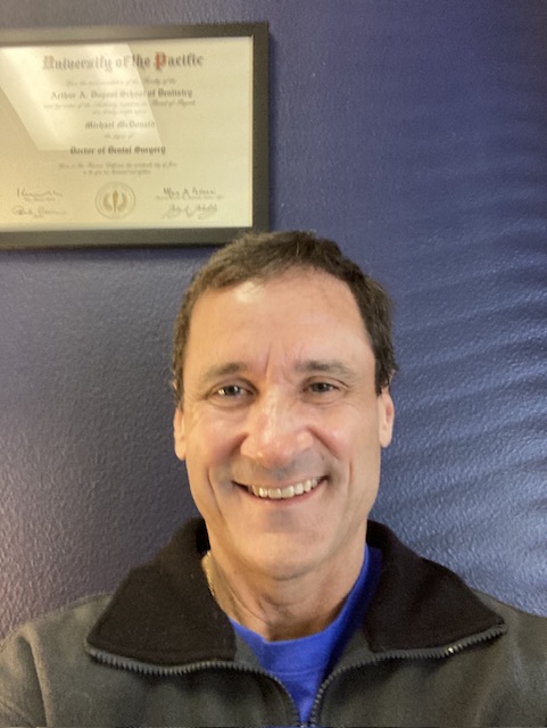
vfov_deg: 56.8
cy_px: 364
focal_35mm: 32
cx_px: 274
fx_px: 673
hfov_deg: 44.2
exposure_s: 1/30
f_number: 2.2
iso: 320
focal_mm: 2.87
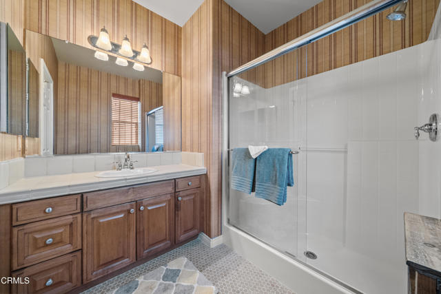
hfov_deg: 112.6
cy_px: 147
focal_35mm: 12
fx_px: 147
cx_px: 220
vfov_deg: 90.0
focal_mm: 12
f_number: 9
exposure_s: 1/1.67
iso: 250
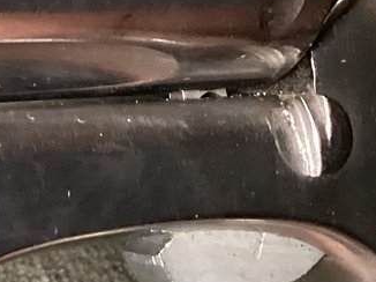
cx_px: -303
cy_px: -265
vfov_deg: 9.6
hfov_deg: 12.5
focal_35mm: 144
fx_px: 1563
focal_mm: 3.3
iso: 250
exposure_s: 1/40
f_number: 2.4
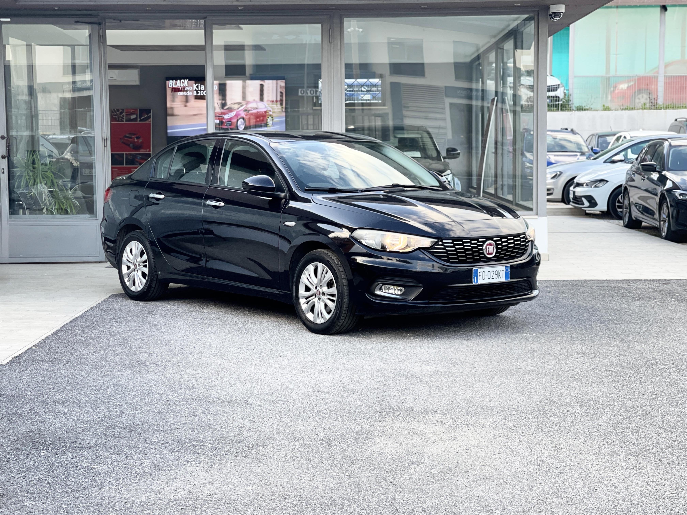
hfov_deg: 30.3
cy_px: 258
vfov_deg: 22.9
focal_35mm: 64
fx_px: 1270
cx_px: 344
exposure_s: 1/121
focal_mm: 7.5
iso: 50
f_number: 2.2
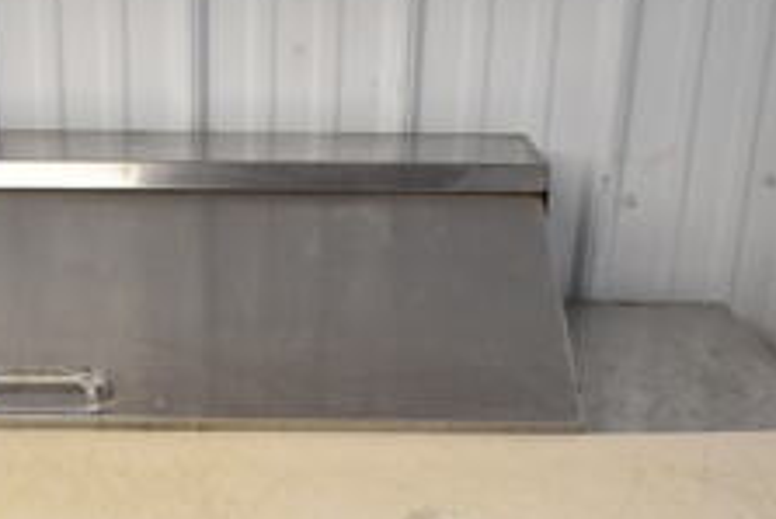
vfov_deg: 17.3
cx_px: 233
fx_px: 1596
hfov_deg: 27.1
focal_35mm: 74
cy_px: 686
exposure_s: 1/30
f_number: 3.5
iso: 400
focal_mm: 18
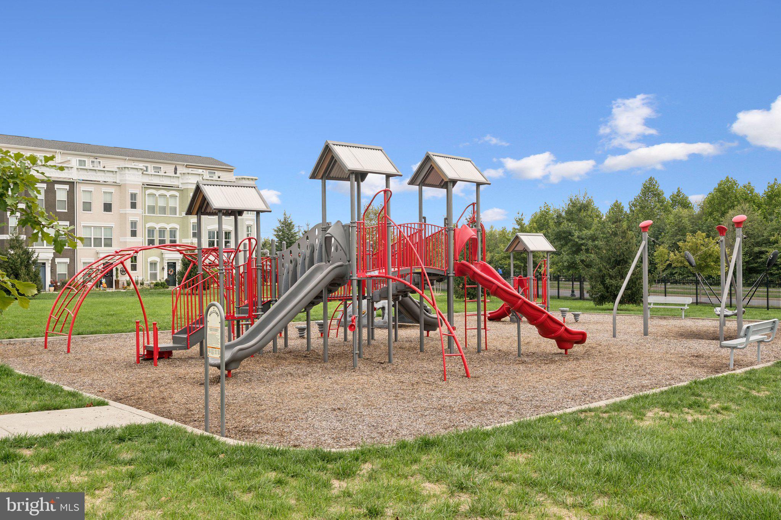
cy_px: 260
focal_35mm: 32
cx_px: 390
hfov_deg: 59.5
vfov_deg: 41.7
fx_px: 683
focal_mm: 31.5
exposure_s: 1/500
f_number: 8
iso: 400
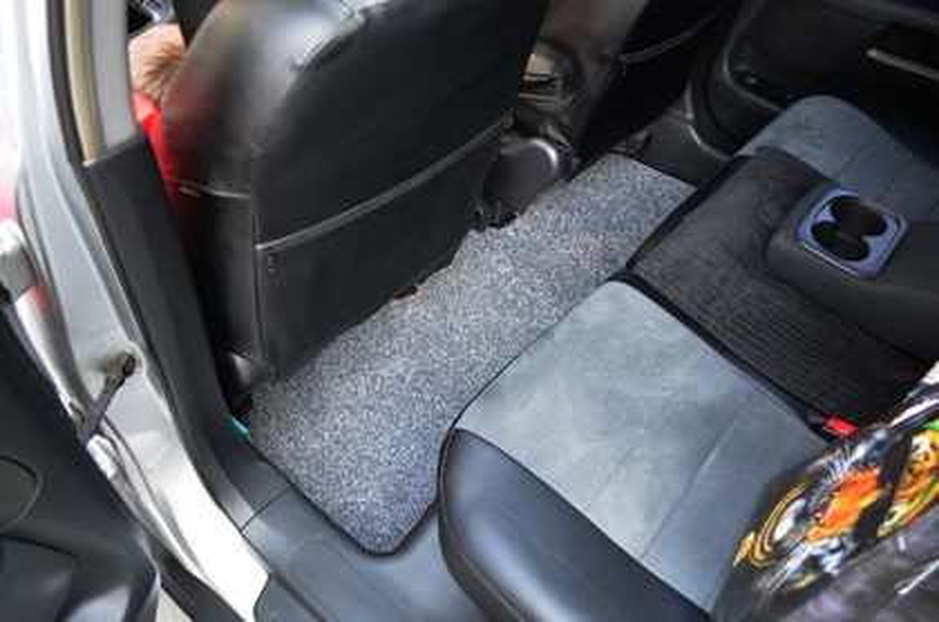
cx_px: 470
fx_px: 703
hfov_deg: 67.5
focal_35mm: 27
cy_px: 311
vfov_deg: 47.7
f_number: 3.5
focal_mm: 18
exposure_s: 1/30
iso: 800
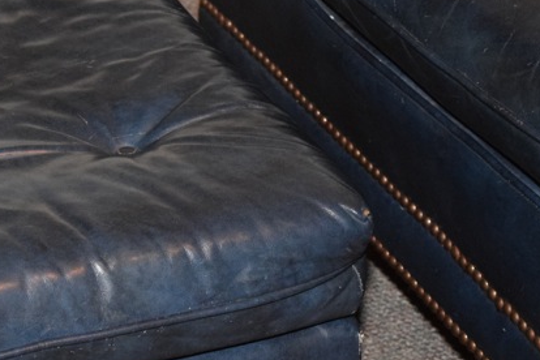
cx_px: -12
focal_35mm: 199
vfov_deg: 6.9
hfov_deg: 10.2
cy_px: 348
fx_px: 2988
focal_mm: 55
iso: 3200
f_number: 5.6
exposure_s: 1/60
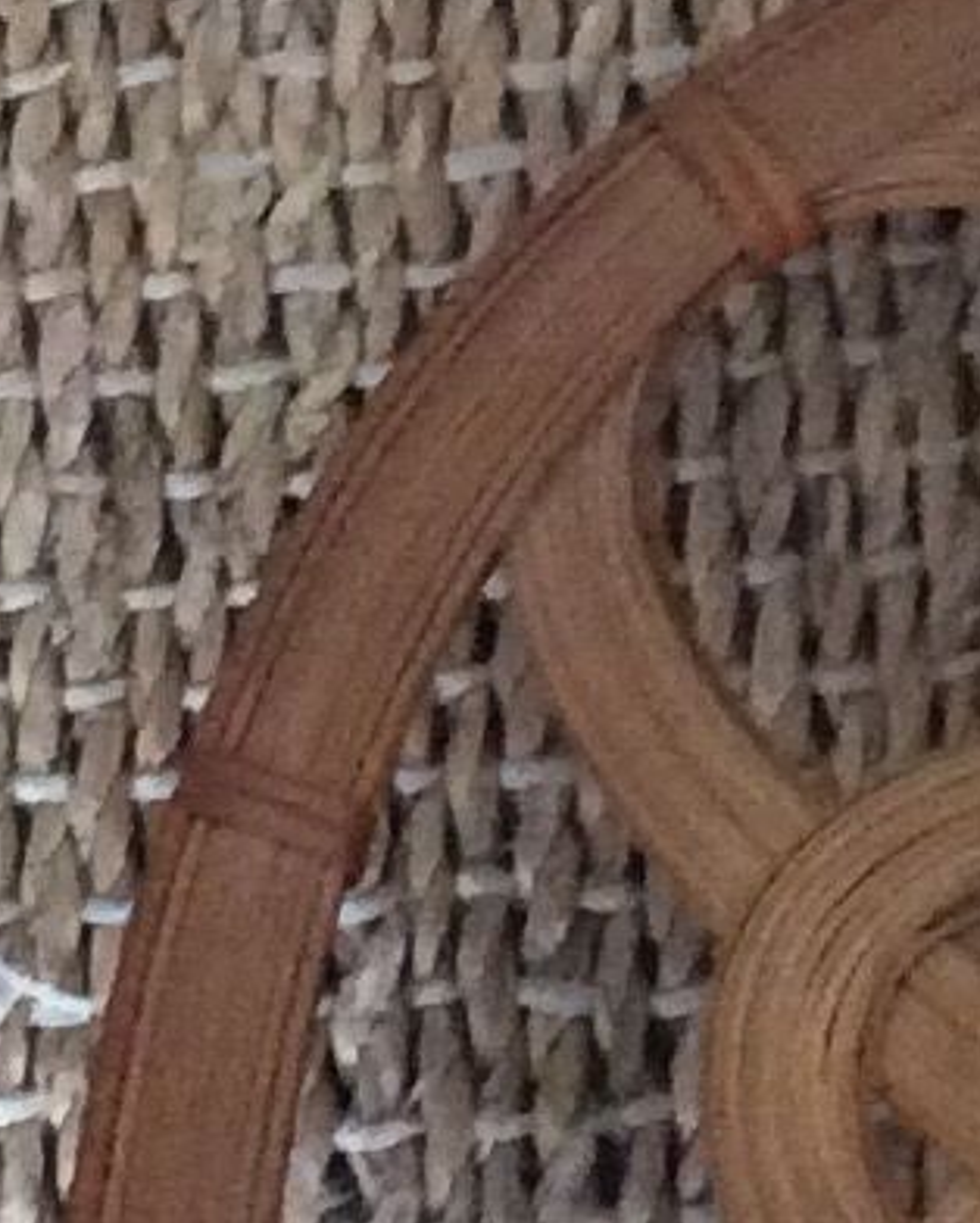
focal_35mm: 206
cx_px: -200
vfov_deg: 9.4
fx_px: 7463
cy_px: 805
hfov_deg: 7.5
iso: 250
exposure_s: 1/17
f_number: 2.4
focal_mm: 3.3
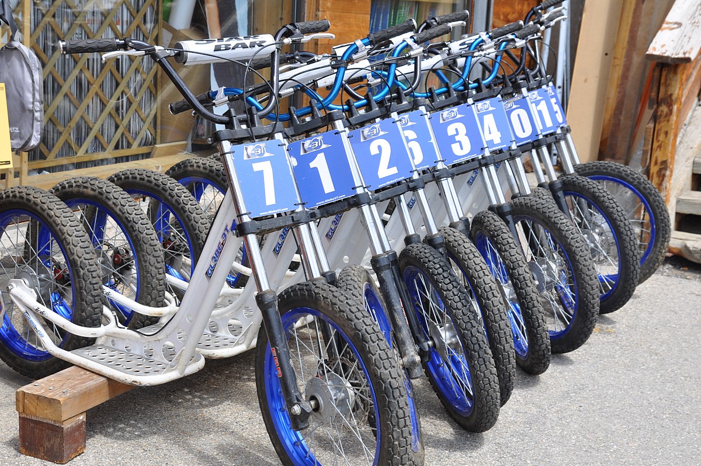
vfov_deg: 23.7
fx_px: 1109
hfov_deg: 35.1
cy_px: 233
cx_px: 350
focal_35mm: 57
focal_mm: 38
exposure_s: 1/250
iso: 200
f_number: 8
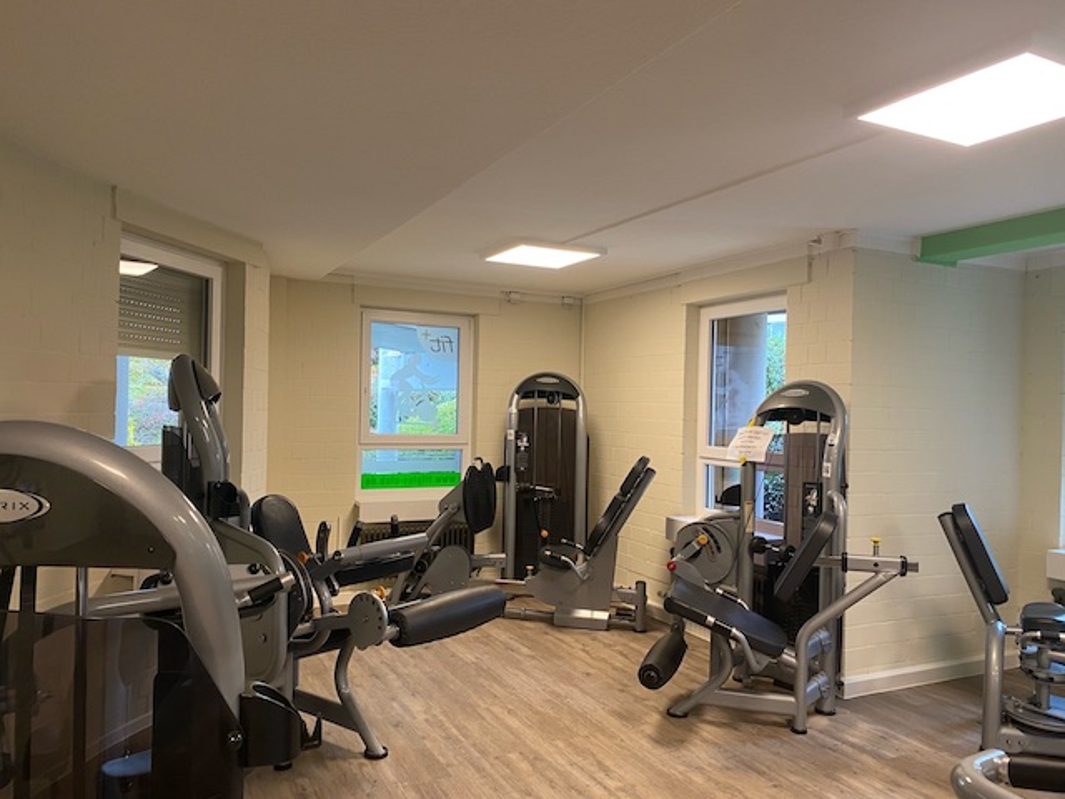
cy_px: 400
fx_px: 800
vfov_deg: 53.1
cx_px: 532
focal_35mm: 26
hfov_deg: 67.3
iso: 125
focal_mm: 4.25
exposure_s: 1/50
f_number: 1.8
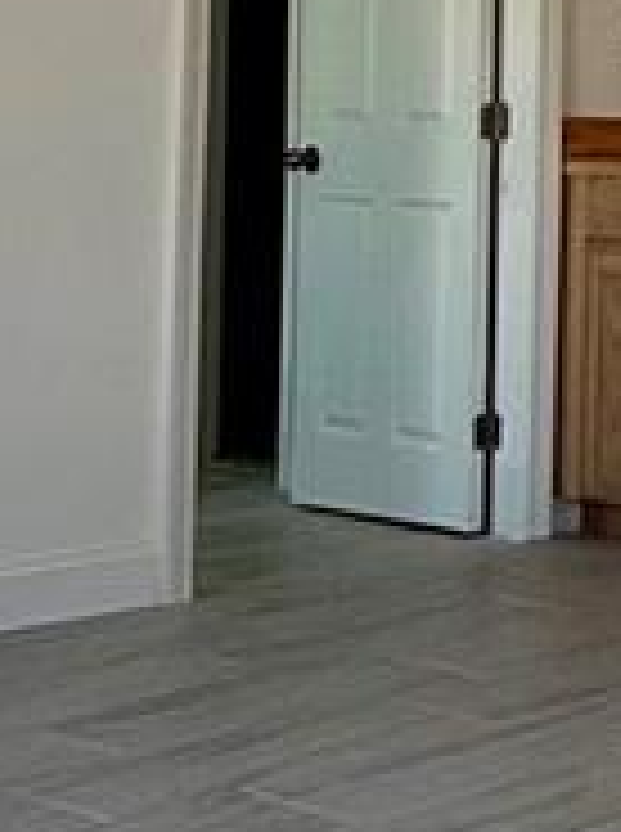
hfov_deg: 12.1
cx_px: 1588
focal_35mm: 91
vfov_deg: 21.2
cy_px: 108
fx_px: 2184
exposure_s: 1/148
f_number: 2.2
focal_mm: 2.22
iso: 50
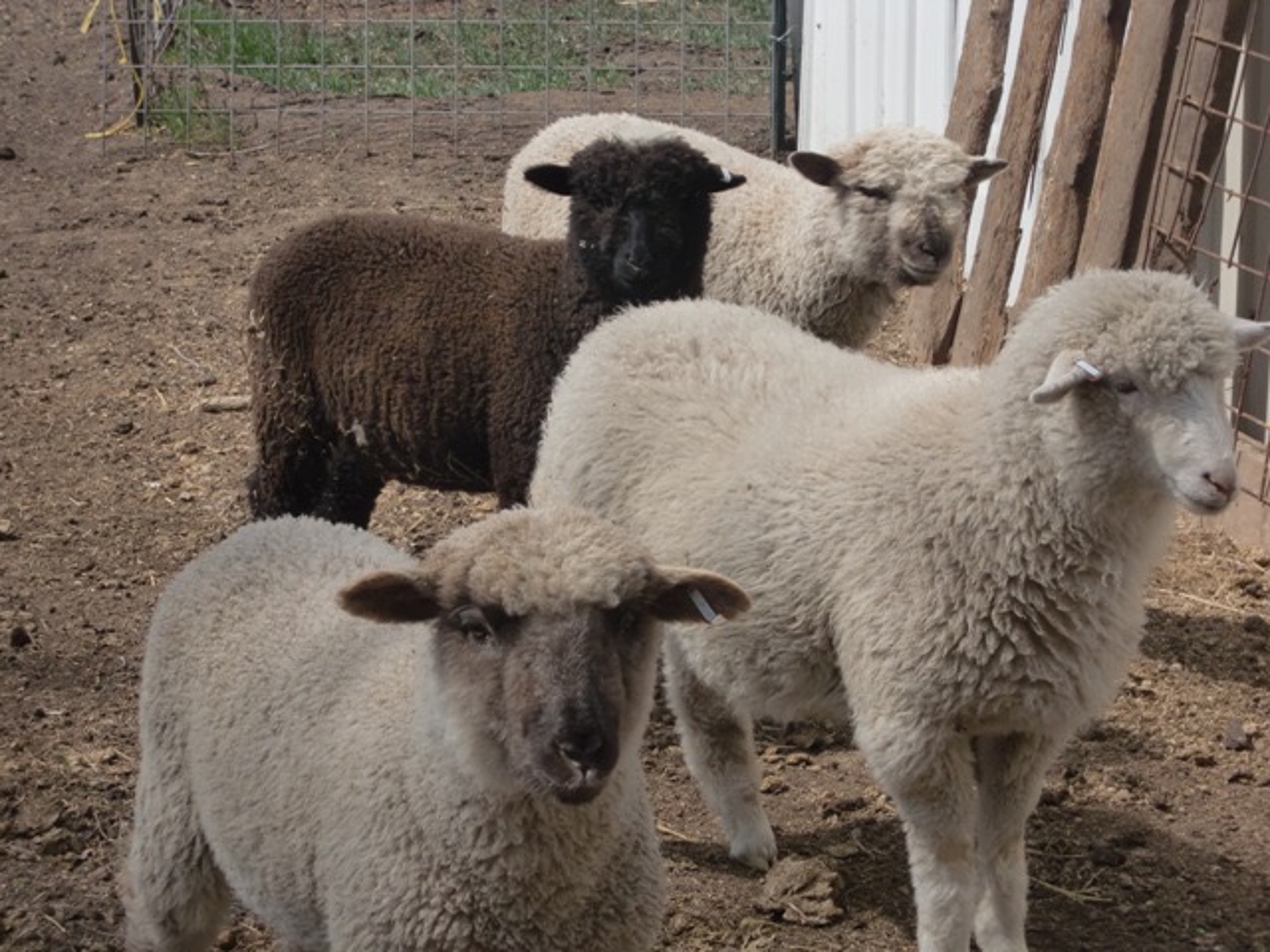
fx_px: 3962
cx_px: 635
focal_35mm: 108
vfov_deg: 13.7
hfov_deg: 18.2
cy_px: 476
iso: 64
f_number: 5.3
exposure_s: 1/500
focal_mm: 18.9
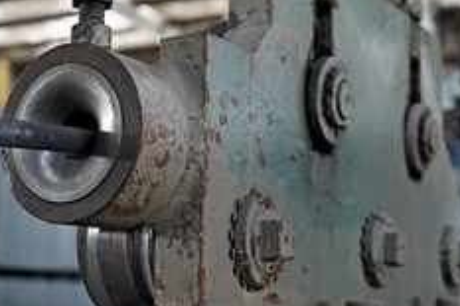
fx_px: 715
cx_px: 138
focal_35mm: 56
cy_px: 182
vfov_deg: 24.1
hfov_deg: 35.2
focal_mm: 29
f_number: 3.5
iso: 4000
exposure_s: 1/160
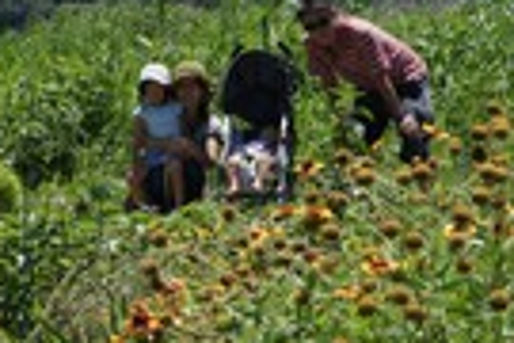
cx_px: 400
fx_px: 2477
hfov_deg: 11.8
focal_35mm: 173
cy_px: -50
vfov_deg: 7.9
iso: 200
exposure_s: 1/400
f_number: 8
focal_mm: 39
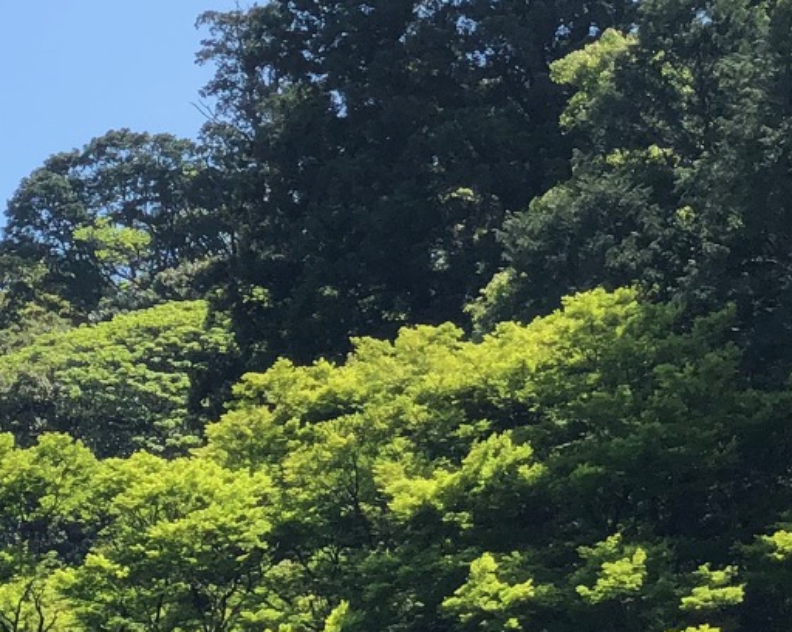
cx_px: -749
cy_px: 649
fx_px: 4685
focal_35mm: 200
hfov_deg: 9.1
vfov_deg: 7.7
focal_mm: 6
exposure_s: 1/490
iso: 16
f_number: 2.4
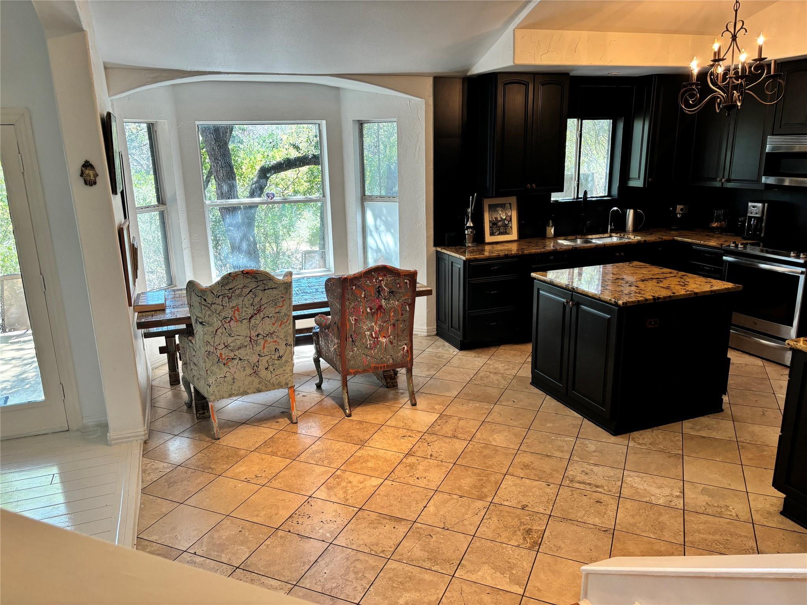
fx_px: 606
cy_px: 302
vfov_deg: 53.1
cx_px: 404
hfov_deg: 67.3
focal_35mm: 26
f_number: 1.6
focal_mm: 5.96
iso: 125
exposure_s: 1/120
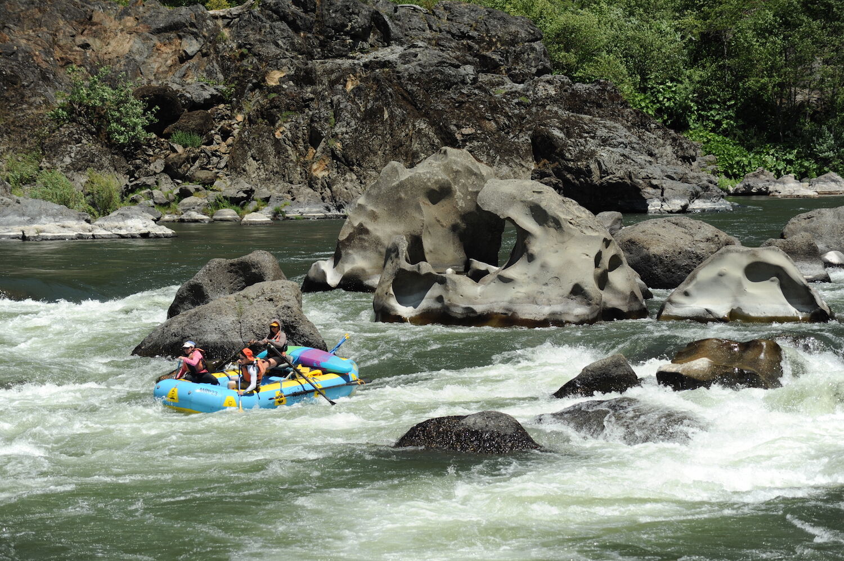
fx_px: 3397
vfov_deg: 9.4
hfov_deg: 14.2
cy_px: 280
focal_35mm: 145
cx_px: 422
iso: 200
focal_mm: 145
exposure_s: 1/1000
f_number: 6.3
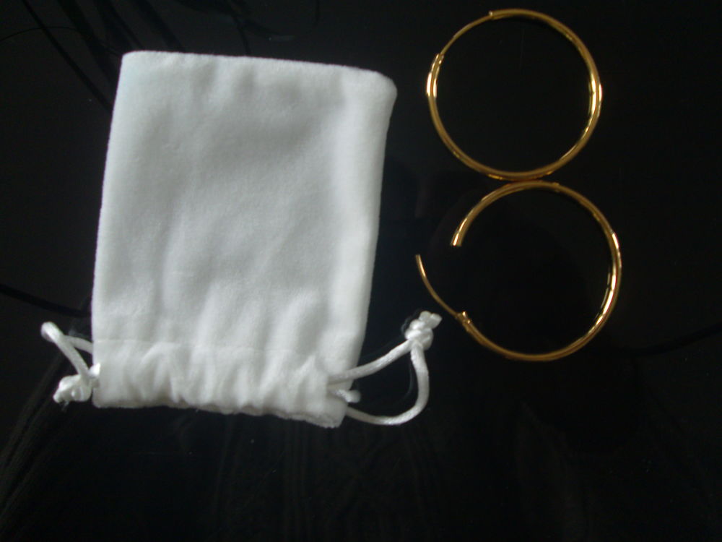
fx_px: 772
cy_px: 271
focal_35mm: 37
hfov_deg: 50.1
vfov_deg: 38.7
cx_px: 361
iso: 80
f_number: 2.8
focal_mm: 6.2
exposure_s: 1/40
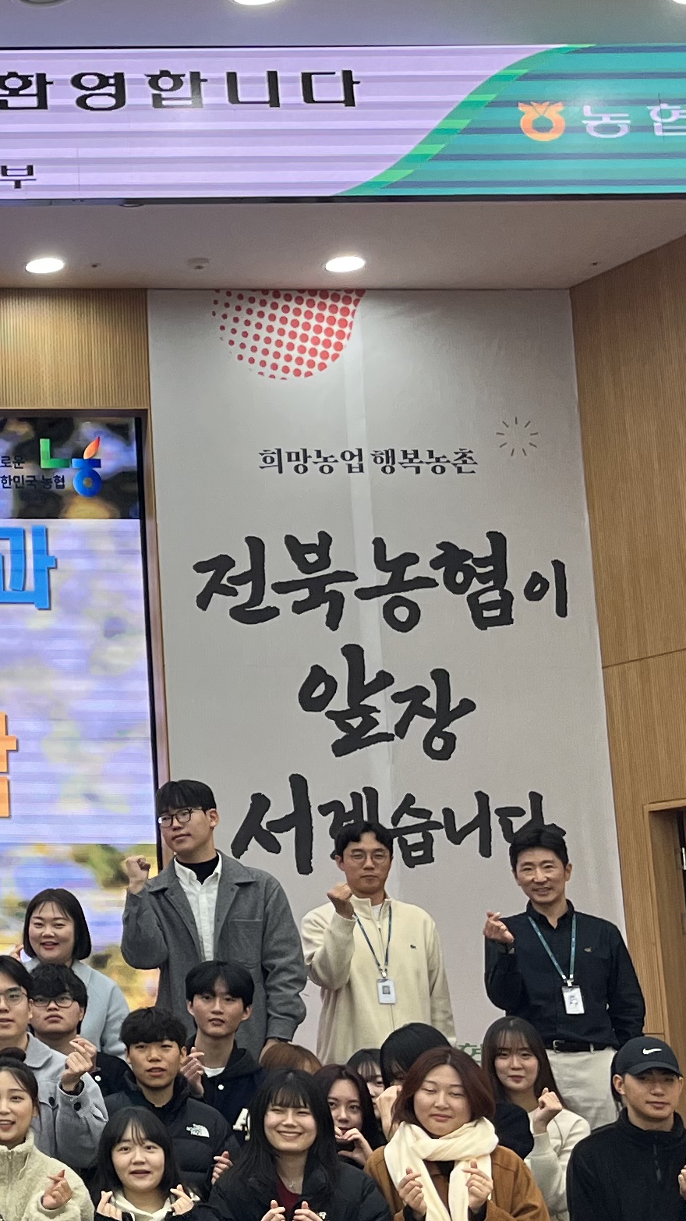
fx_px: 2361
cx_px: -444
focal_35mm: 73
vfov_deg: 29.0
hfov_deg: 14.9
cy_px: 556
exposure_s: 1/120
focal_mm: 5.1
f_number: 1.6
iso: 40
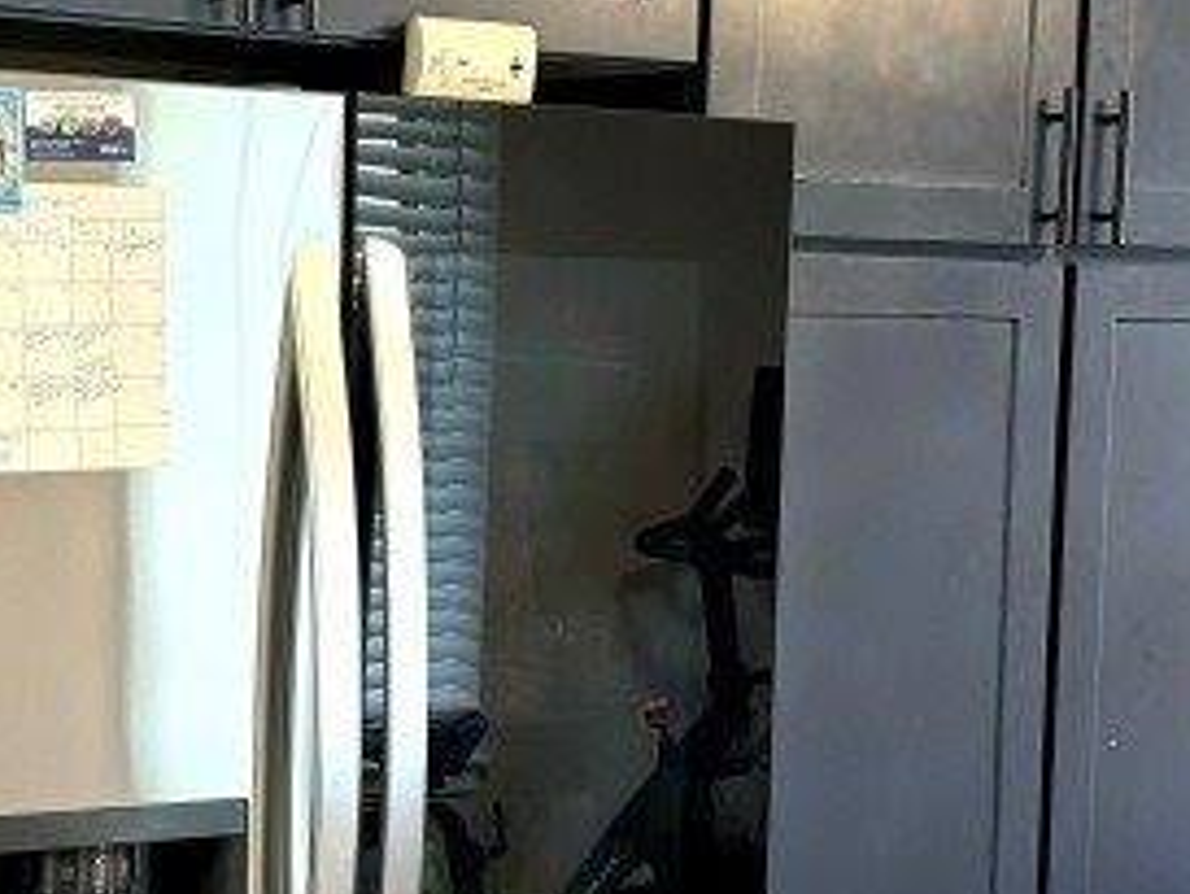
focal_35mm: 90
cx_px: 545
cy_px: 645
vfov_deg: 16.4
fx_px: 3095
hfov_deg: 21.8
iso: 320
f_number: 1.78
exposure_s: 1/60
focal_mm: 6.76
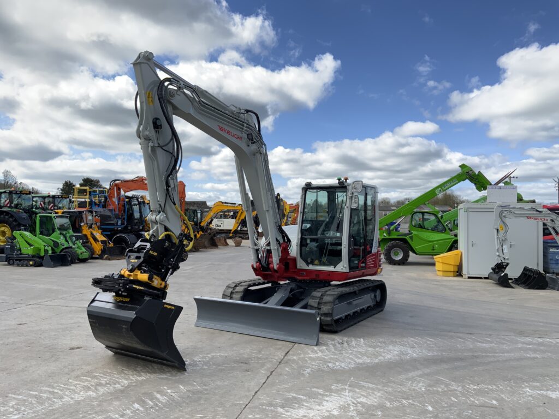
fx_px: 468
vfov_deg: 48.2
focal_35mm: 29
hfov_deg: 61.7
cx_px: 280
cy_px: 210
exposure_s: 1/635
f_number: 1.8
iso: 16
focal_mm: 3
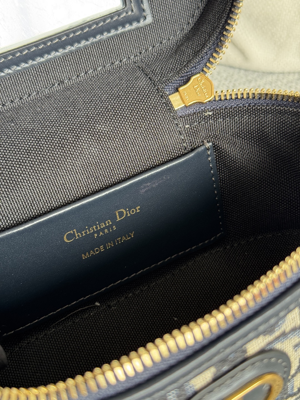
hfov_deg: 30.3
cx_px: 150
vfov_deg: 39.7
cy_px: 200
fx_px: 555
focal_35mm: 48
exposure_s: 1/60
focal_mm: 6.76
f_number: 1.78
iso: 160
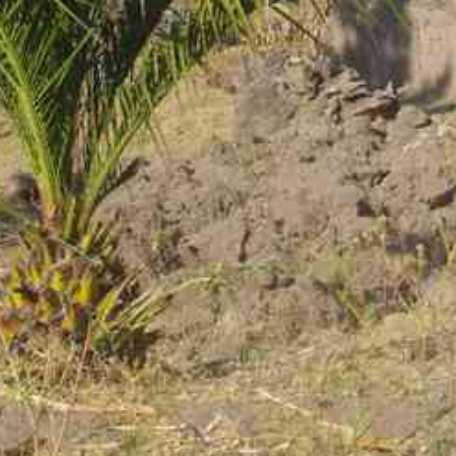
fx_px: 1605
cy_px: -127
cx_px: 363
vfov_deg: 15.4
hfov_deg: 16.1
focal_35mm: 108
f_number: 11
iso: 200
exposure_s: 1/100
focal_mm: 21
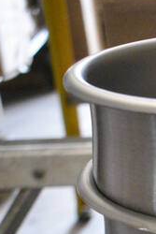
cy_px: 386
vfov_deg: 15.8
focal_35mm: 115
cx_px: 277
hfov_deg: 11.2
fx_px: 745
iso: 4500
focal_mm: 21
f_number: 3.8
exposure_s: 1/125
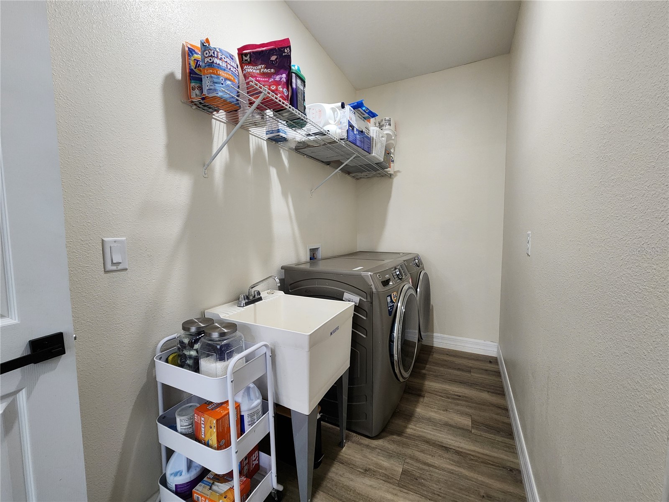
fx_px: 251
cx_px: 334
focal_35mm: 13
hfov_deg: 106.2
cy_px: 251
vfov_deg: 89.9
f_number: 2.2
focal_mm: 2.2
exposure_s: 1/60
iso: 400
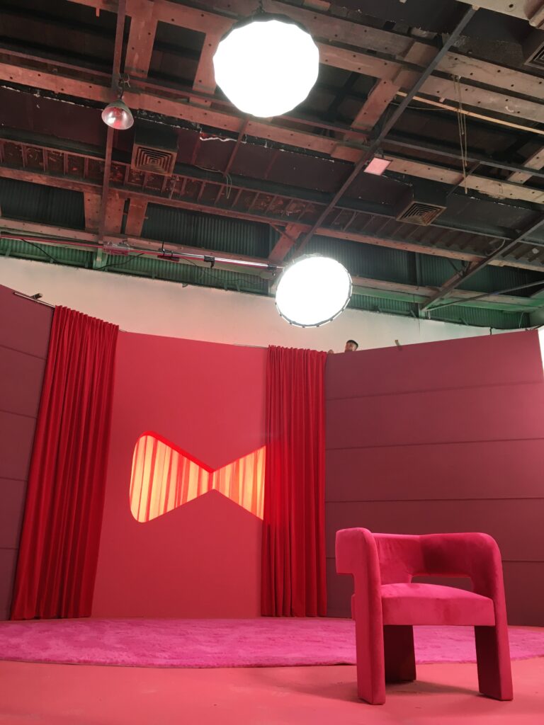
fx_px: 608
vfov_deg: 61.7
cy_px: 362
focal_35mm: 29
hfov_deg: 48.2
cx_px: 272
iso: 50
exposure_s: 1/33
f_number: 2.2
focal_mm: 4.15
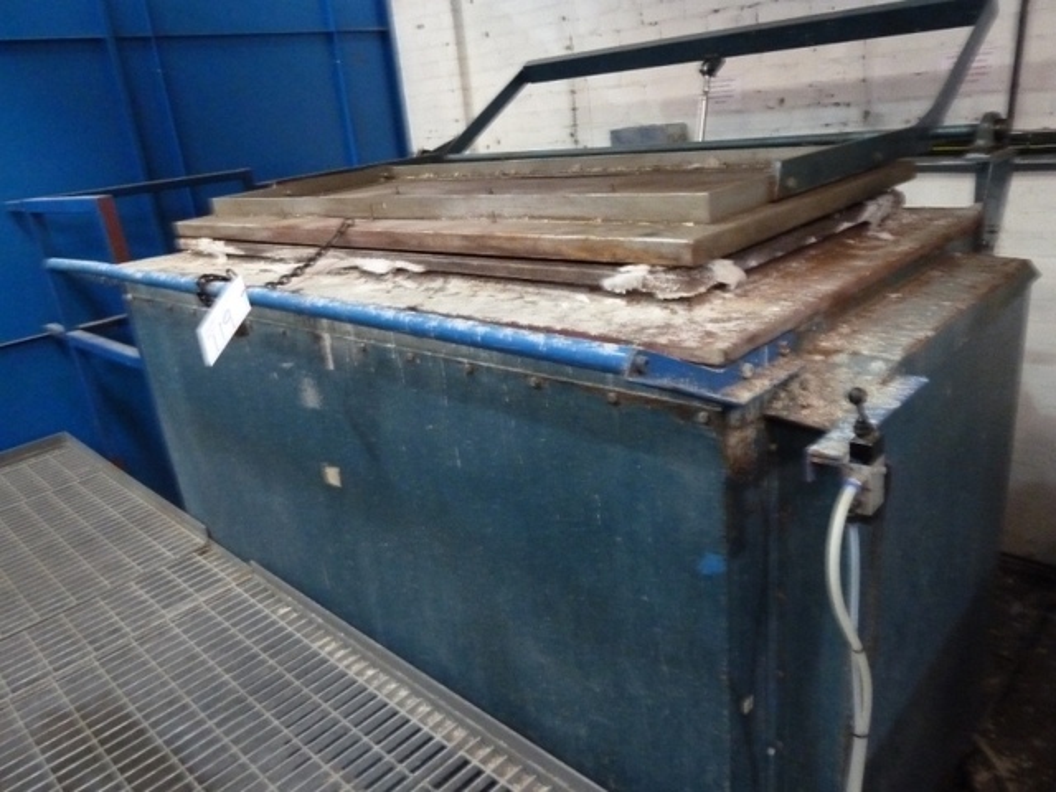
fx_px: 763
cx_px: 528
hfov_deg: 69.4
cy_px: 396
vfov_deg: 54.9
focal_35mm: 25
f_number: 3.3
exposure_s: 1/8
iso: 800
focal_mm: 4.1
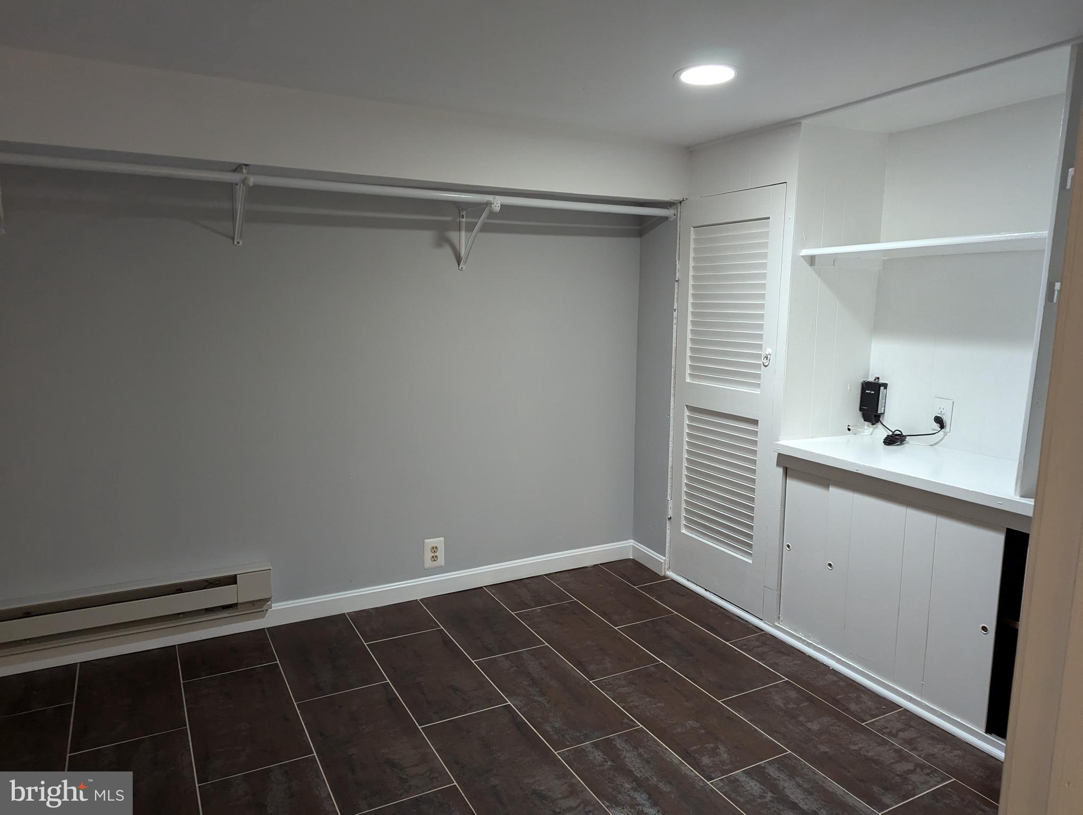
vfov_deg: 56.9
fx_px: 752
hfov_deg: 71.5
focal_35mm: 24
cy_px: 408
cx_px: 542
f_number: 1.85
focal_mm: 6.81
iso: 691
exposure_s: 1/40
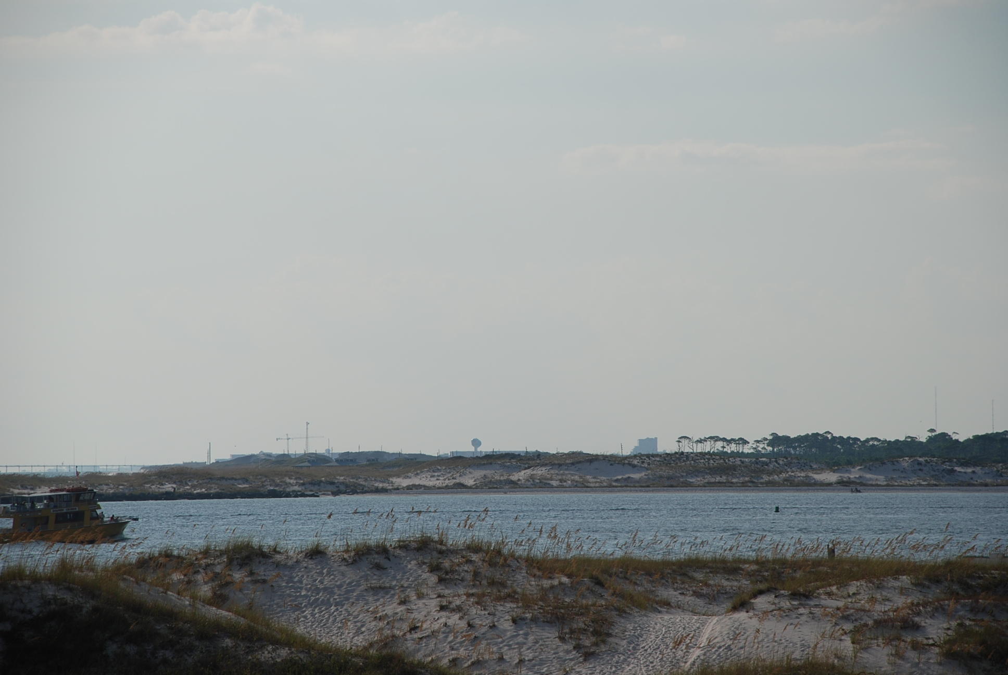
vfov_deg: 6.8
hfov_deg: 10.1
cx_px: 504
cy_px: 338
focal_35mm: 202
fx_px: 5677
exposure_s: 1/1000
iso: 100
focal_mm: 135
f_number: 8
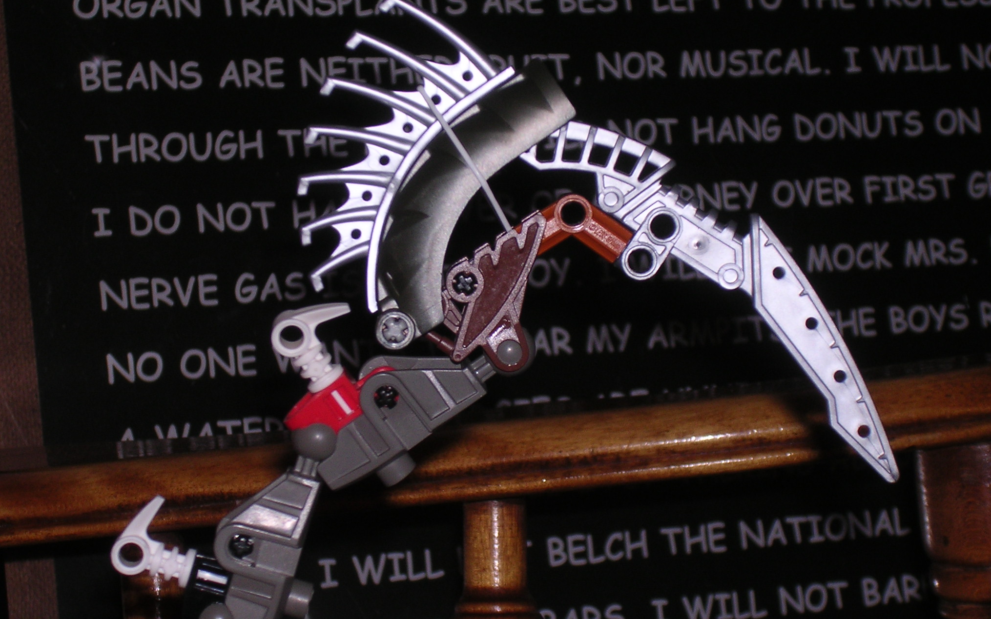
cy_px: 311
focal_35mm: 123
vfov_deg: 10.7
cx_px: 493
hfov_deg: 17.0
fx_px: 3322
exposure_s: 1/60.1
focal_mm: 17.4
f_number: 4.9
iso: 100
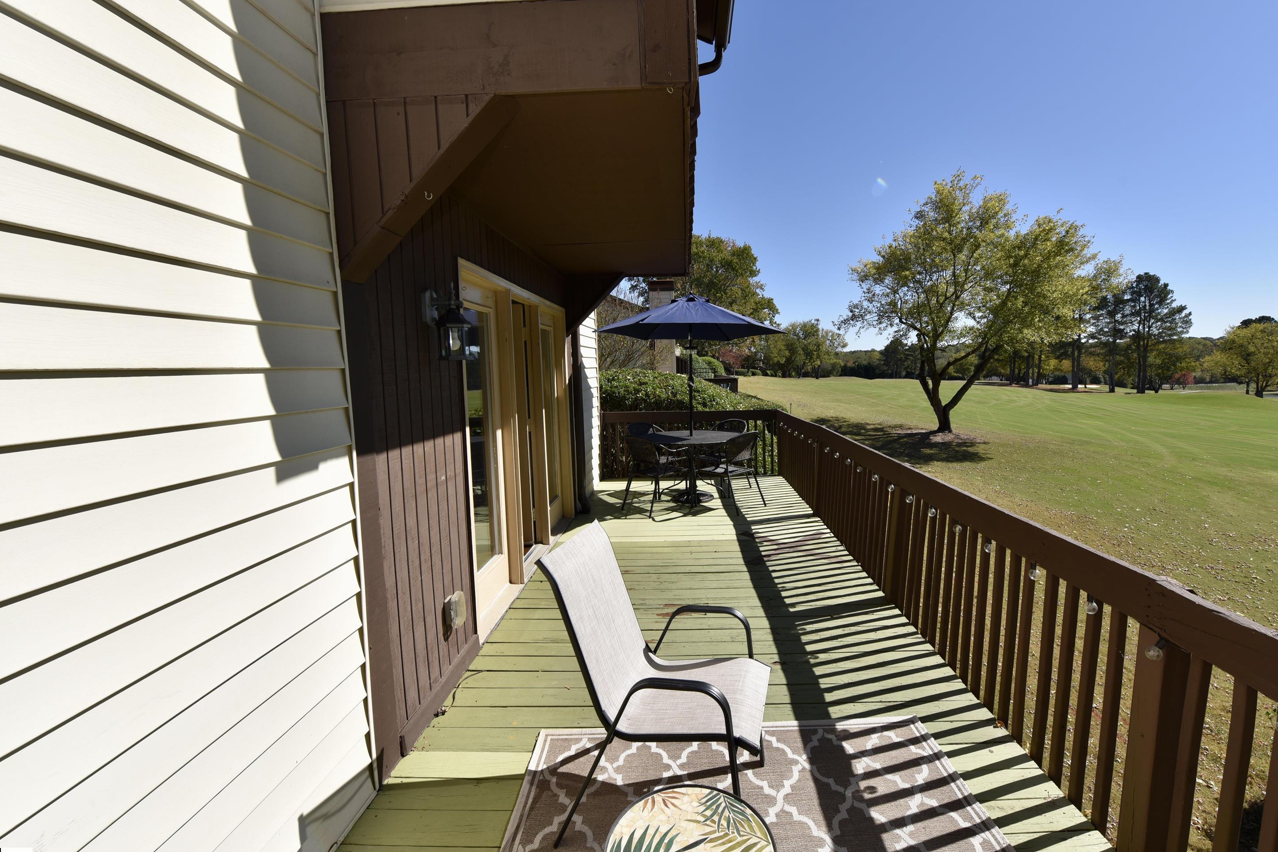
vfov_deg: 77.3
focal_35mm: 15
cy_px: 404
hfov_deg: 100.3
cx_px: 676
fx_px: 532
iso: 100
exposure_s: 1/200
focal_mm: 14
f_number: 11
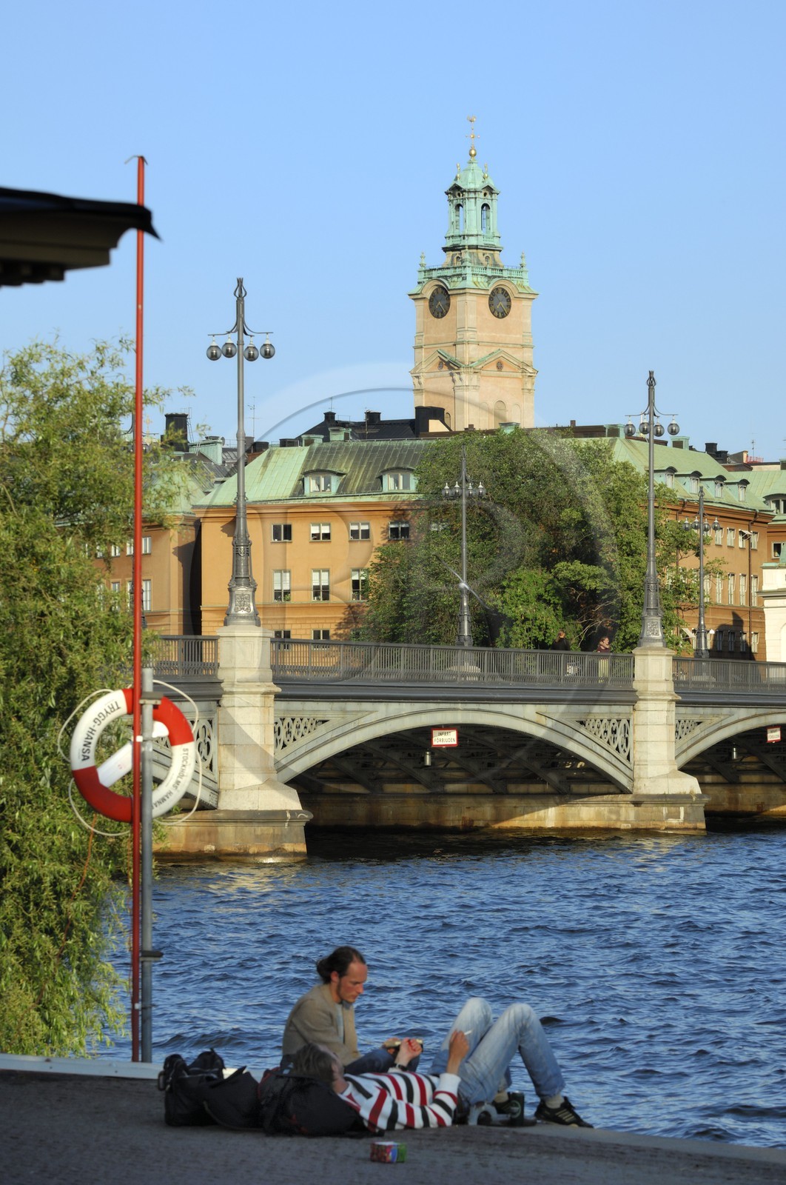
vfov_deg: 14.4
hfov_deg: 9.6
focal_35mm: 142
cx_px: 393
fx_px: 4681
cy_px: 592
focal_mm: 95
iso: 100
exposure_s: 1/160
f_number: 9
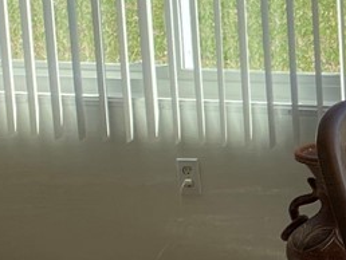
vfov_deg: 9.2
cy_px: 153
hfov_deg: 10.9
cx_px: 754
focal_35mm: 161
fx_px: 1611
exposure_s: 1/752
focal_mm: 4.25
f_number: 1.8
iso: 32
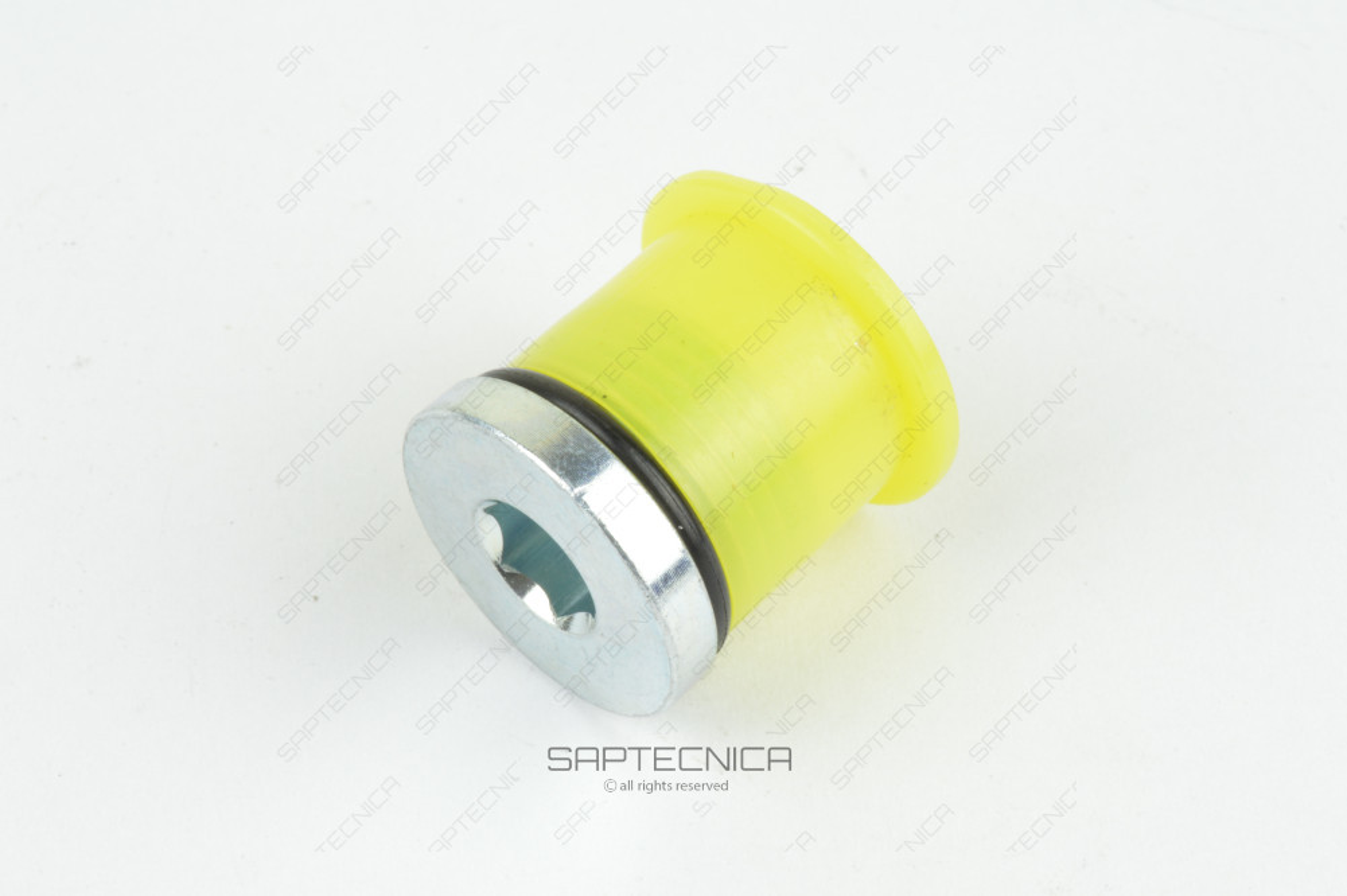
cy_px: 448
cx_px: 674
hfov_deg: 24.6
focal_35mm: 82
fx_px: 3085
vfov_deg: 16.5
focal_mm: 55
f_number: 36
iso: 400
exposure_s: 1/5
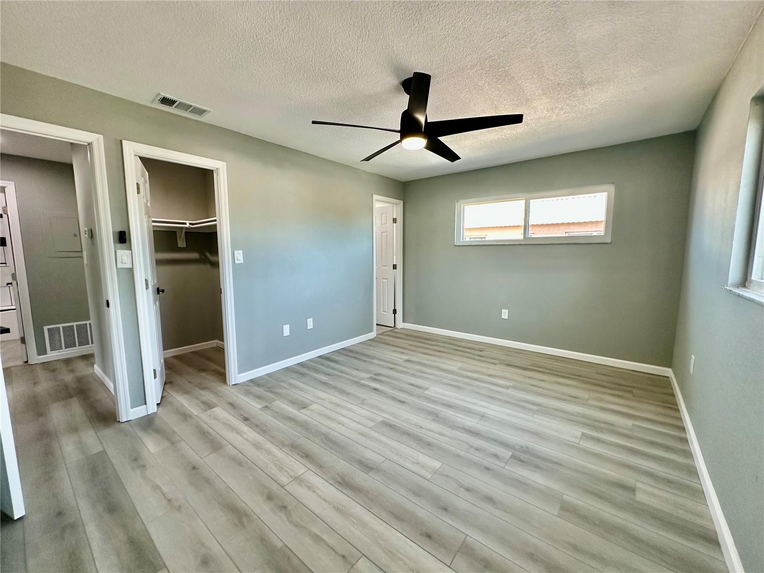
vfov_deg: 85.7
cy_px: 286
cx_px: 382
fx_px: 309
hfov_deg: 102.1
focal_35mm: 14
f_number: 2.2
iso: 125
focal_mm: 2.22
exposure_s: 1/120
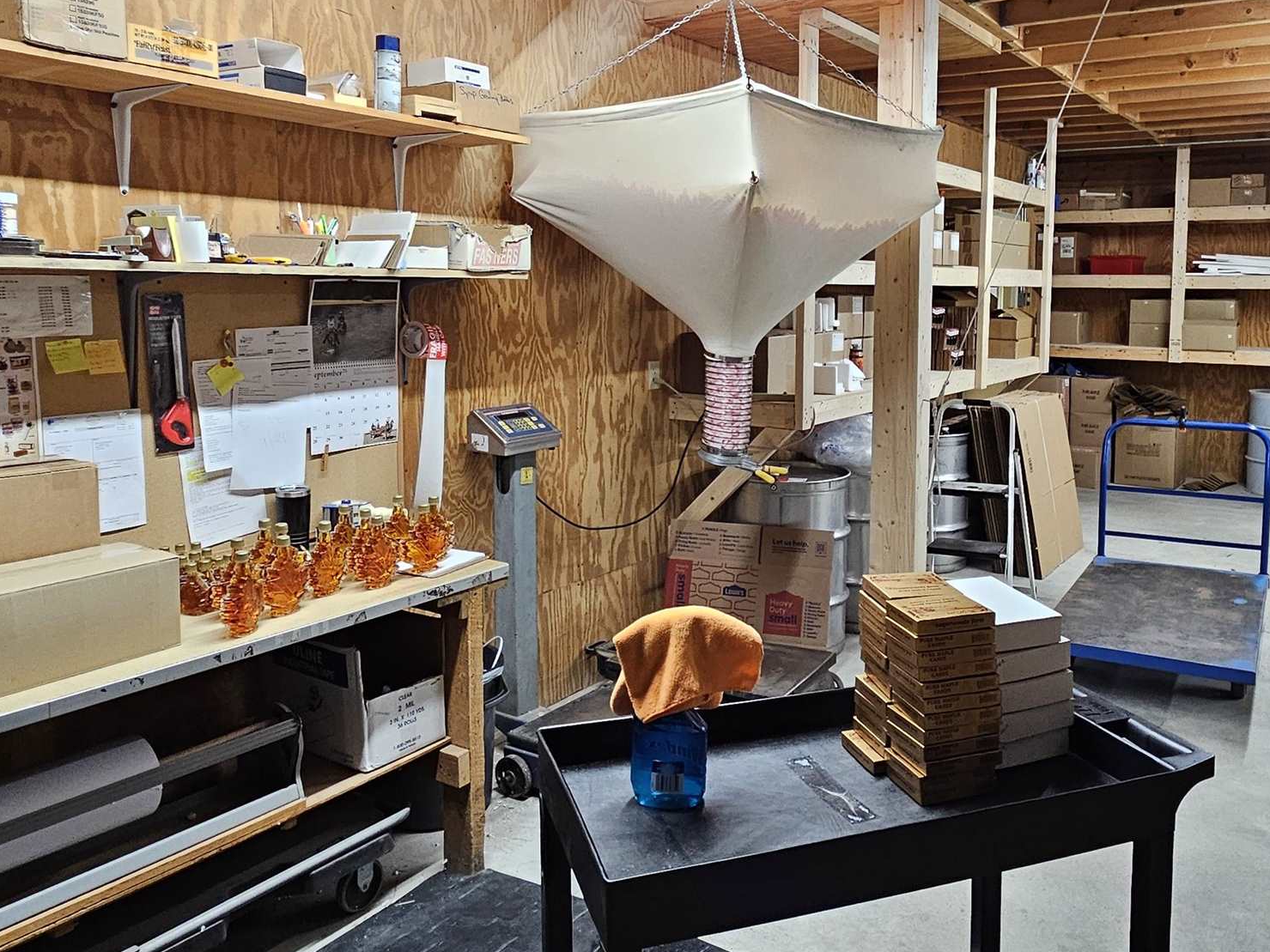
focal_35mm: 27
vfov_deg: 51.0
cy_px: 382
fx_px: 991
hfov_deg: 64.9
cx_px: 739
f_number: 2.2
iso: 250
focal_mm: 2.2
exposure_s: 1/77.4
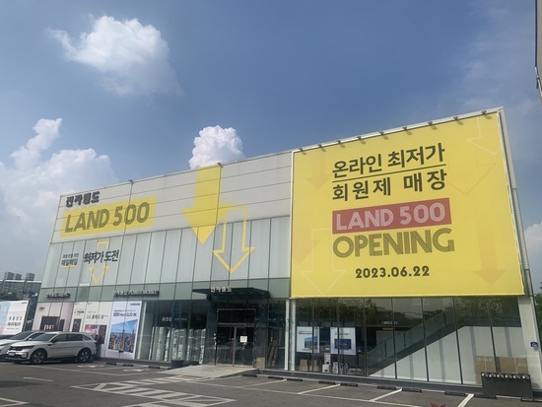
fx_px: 407
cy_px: 204
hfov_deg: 67.3
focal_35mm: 26
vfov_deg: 53.1
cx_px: 271
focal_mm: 4.25
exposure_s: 1/4274
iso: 25
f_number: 1.8
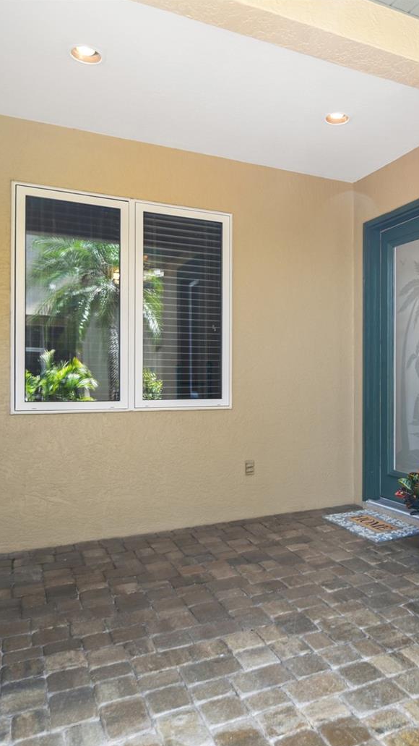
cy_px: 383
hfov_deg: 42.5
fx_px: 513
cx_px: 333
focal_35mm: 26
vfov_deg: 71.9
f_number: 2.8
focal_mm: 11
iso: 100
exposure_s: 1/10
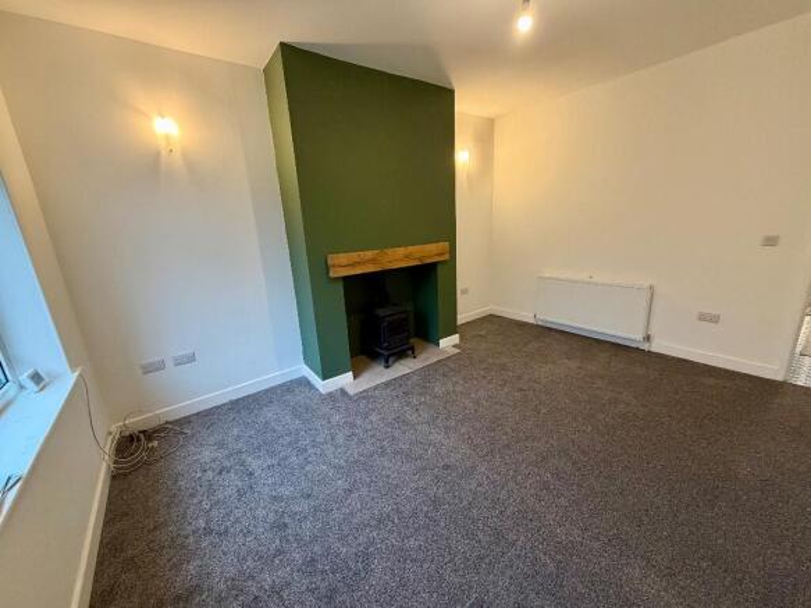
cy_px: 304
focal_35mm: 14
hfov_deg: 102.1
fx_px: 328
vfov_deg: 85.7
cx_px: 406
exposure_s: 1/50
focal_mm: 2.22
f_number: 2.2
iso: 250
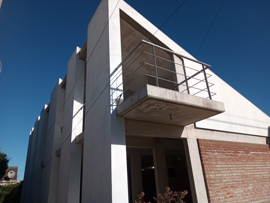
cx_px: 135
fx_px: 218
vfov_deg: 49.7
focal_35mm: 28
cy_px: 102
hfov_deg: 63.4
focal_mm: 3.4
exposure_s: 1/1931
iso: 111
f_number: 2
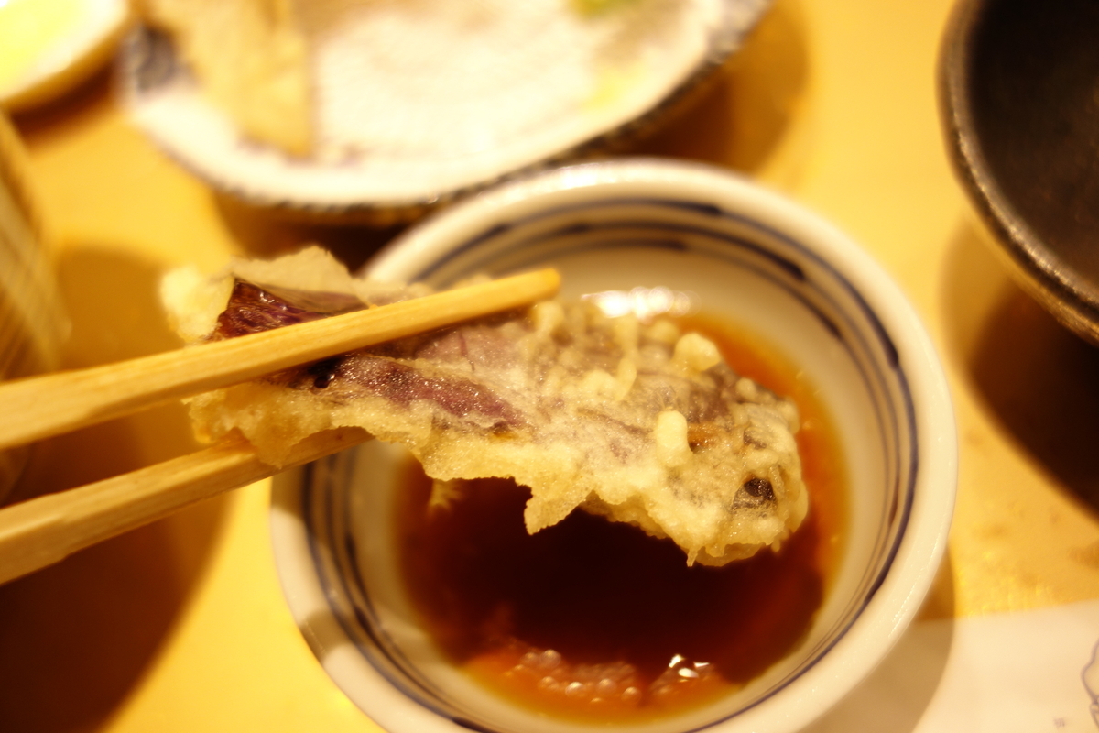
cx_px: 550
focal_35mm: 28
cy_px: 366
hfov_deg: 65.5
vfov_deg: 46.4
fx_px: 855
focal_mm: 10.4
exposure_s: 1/30
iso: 125
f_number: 1.8
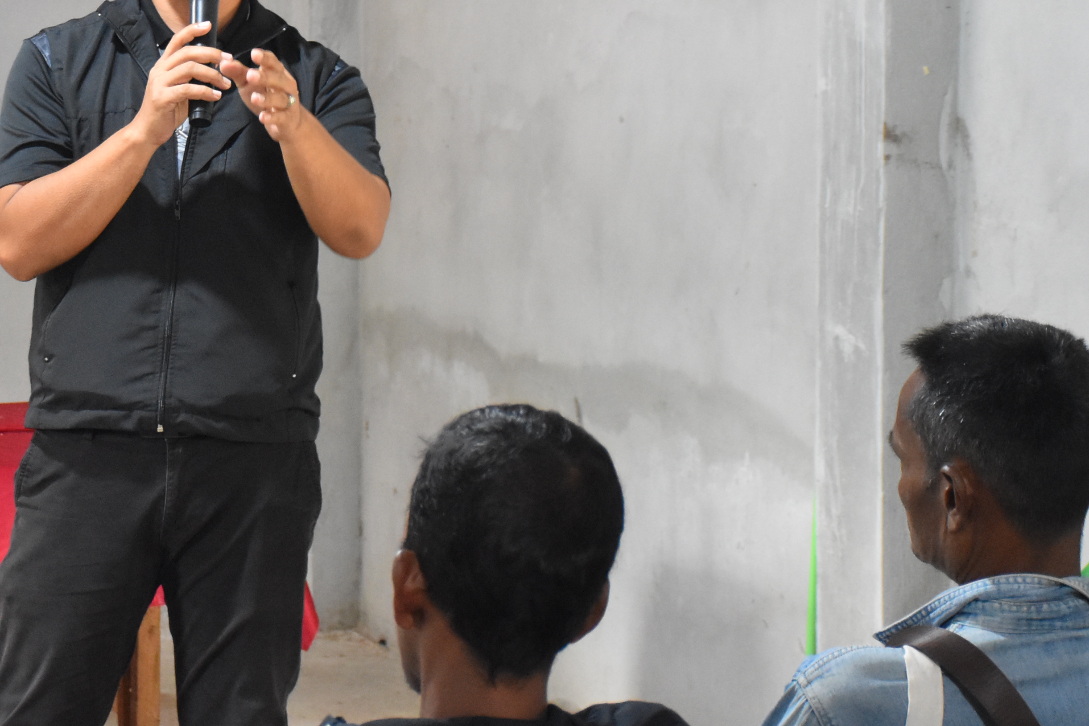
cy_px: 139
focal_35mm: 116
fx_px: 3509
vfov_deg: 11.8
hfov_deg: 17.5
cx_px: 271
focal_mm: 42
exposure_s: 1/50
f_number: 4.5
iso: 3200
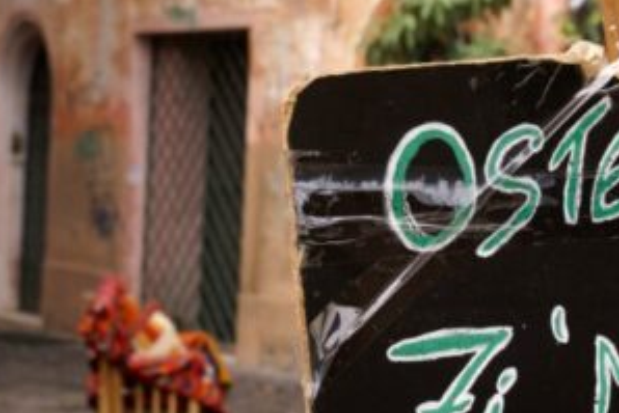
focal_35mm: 136
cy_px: 182
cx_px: 364
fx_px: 2340
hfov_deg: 15.1
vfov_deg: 10.1
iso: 200
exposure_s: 1/80
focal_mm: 45
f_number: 5.6
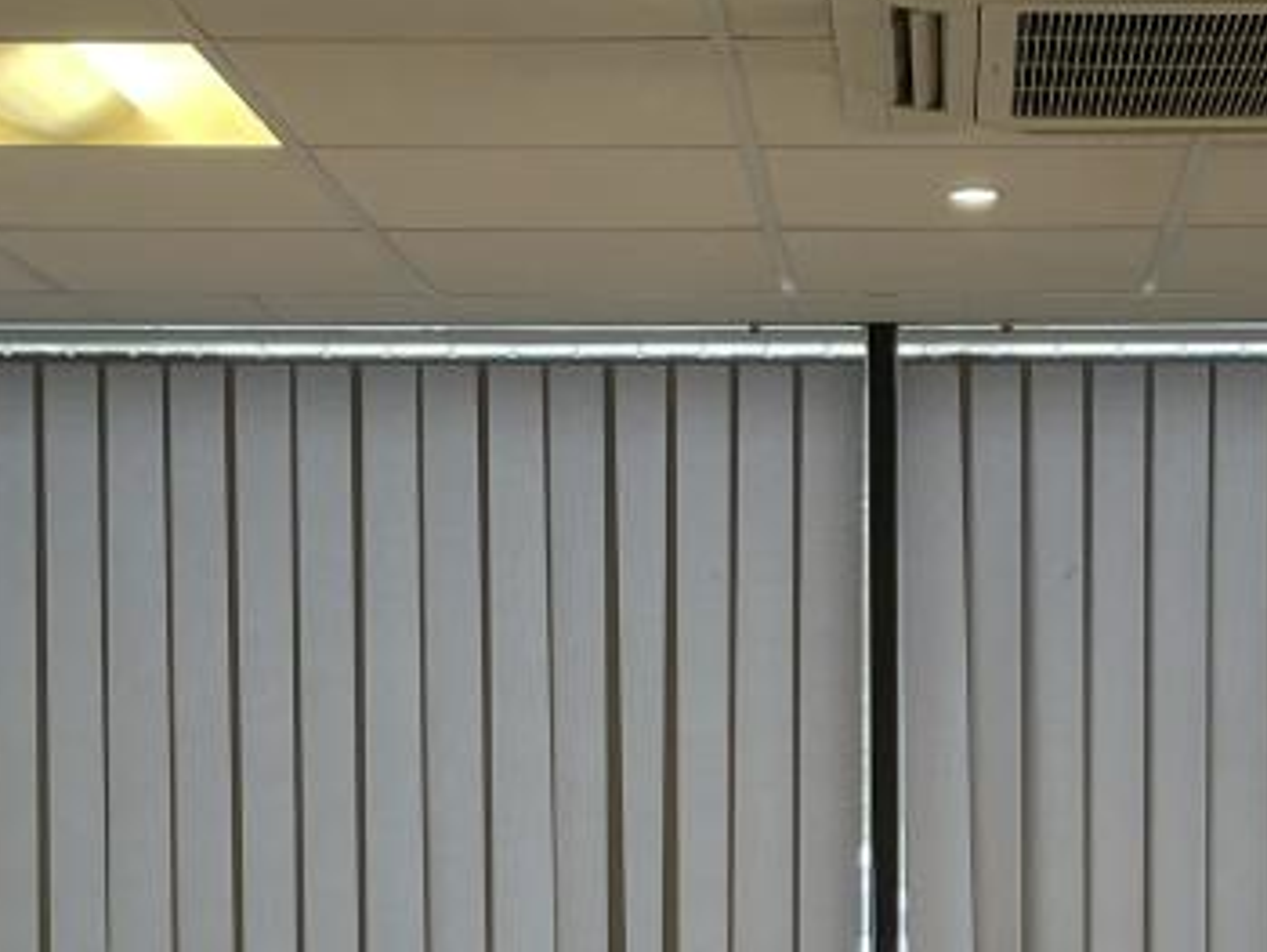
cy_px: 956
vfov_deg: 15.3
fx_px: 3480
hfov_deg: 20.5
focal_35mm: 95
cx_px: 956
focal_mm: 4.2
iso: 100
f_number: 1.6
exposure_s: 1/100
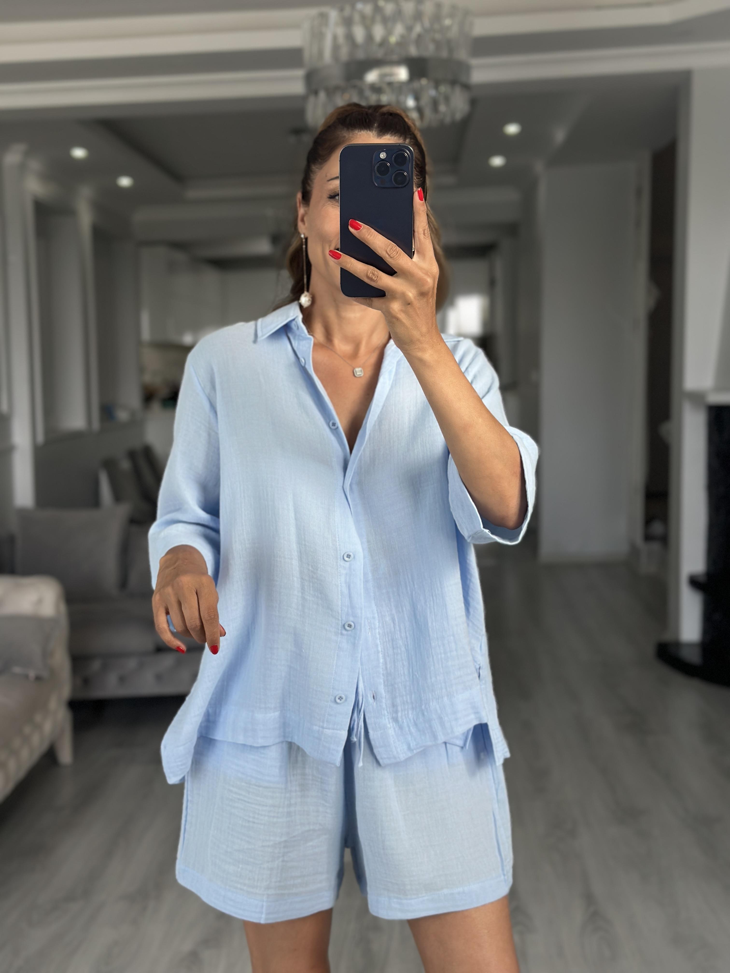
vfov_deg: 39.7
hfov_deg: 30.3
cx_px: 365
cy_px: 486
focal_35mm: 48
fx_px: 1350
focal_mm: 6.86
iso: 80
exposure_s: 1/173
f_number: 1.78
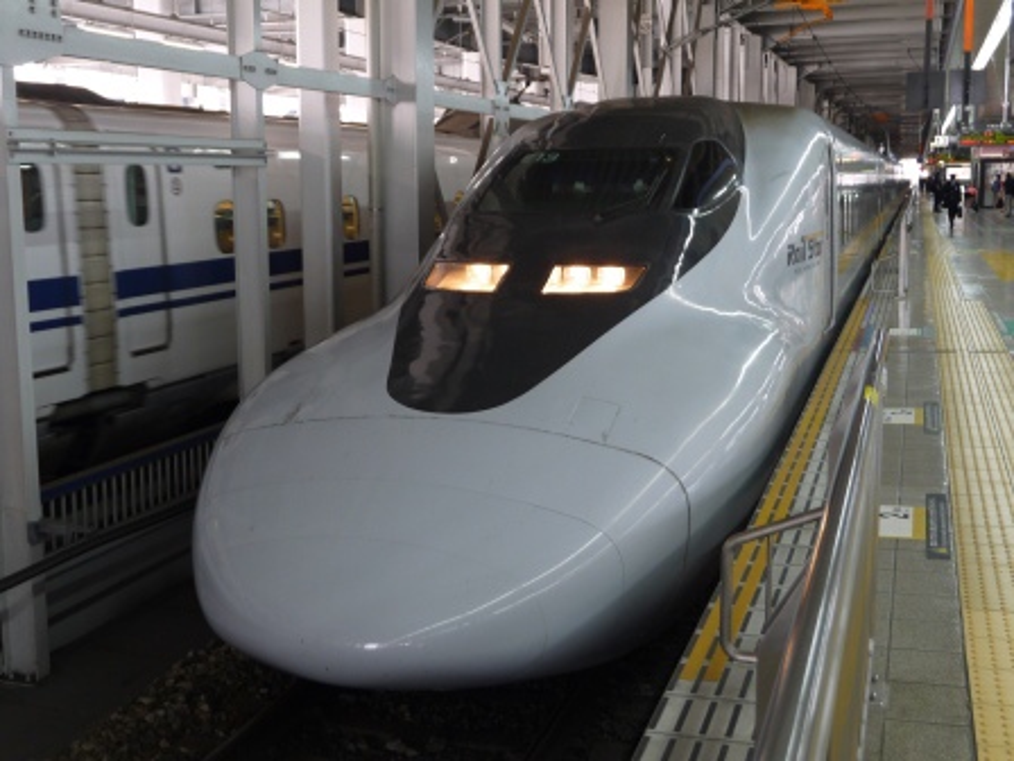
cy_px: 380
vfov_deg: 32.9
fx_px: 1289
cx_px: 507
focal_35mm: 44
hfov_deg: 42.9
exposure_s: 1/60
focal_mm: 22
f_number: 4.6
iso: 500
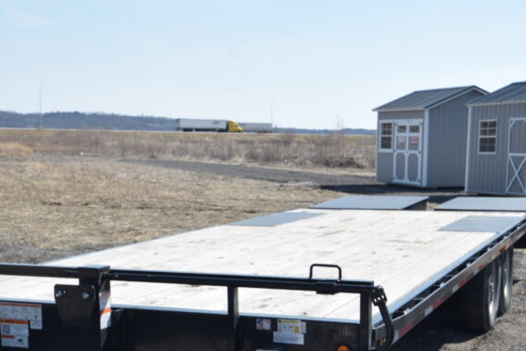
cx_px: 251
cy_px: 303
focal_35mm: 65
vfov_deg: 20.6
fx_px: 950
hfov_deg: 31.0
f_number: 9
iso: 200
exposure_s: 1/320
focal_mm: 24
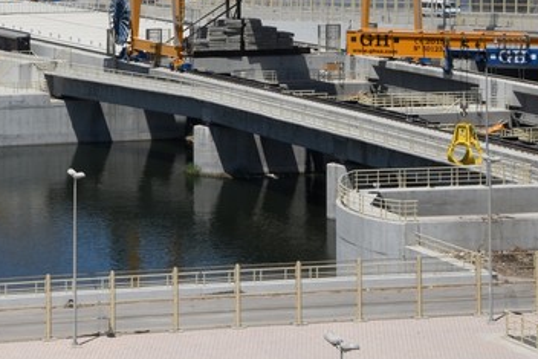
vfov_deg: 8.8
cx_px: 28
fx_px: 2317
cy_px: -84
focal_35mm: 155
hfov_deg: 13.1
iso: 250
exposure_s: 1/125
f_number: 22
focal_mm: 56
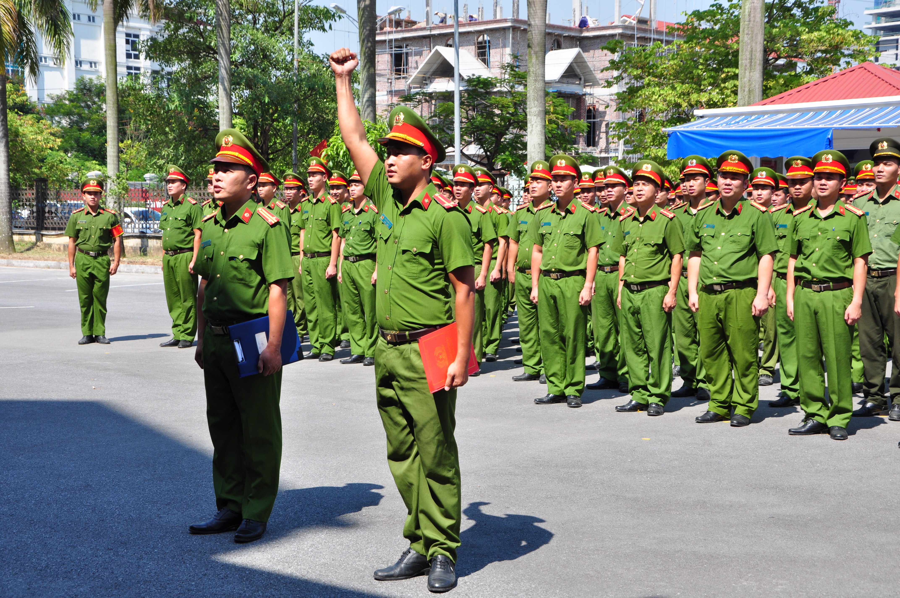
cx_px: 450
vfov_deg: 22.6
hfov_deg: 33.4
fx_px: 1498
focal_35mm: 60
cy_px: 299
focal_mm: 40
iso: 200
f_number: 10
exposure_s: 1/200
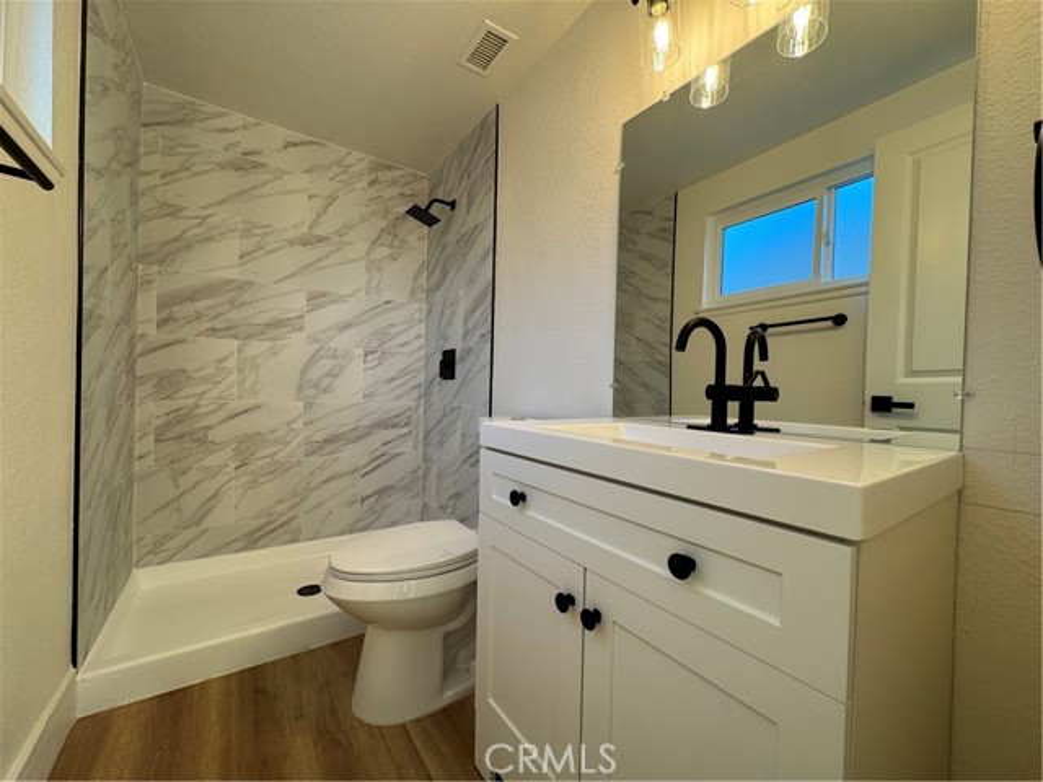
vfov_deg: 85.7
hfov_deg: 102.1
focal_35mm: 14
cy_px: 391
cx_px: 522
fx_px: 422
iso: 100
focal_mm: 2.22
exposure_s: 1/120
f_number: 2.2
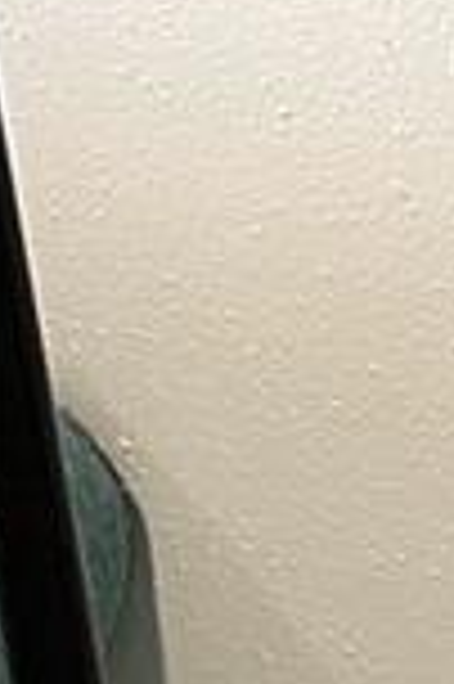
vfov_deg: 8.9
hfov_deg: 5.4
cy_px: -824
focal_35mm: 214
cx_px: 1996
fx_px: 4057
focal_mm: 5.7
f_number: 1.5
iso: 100
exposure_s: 1/60
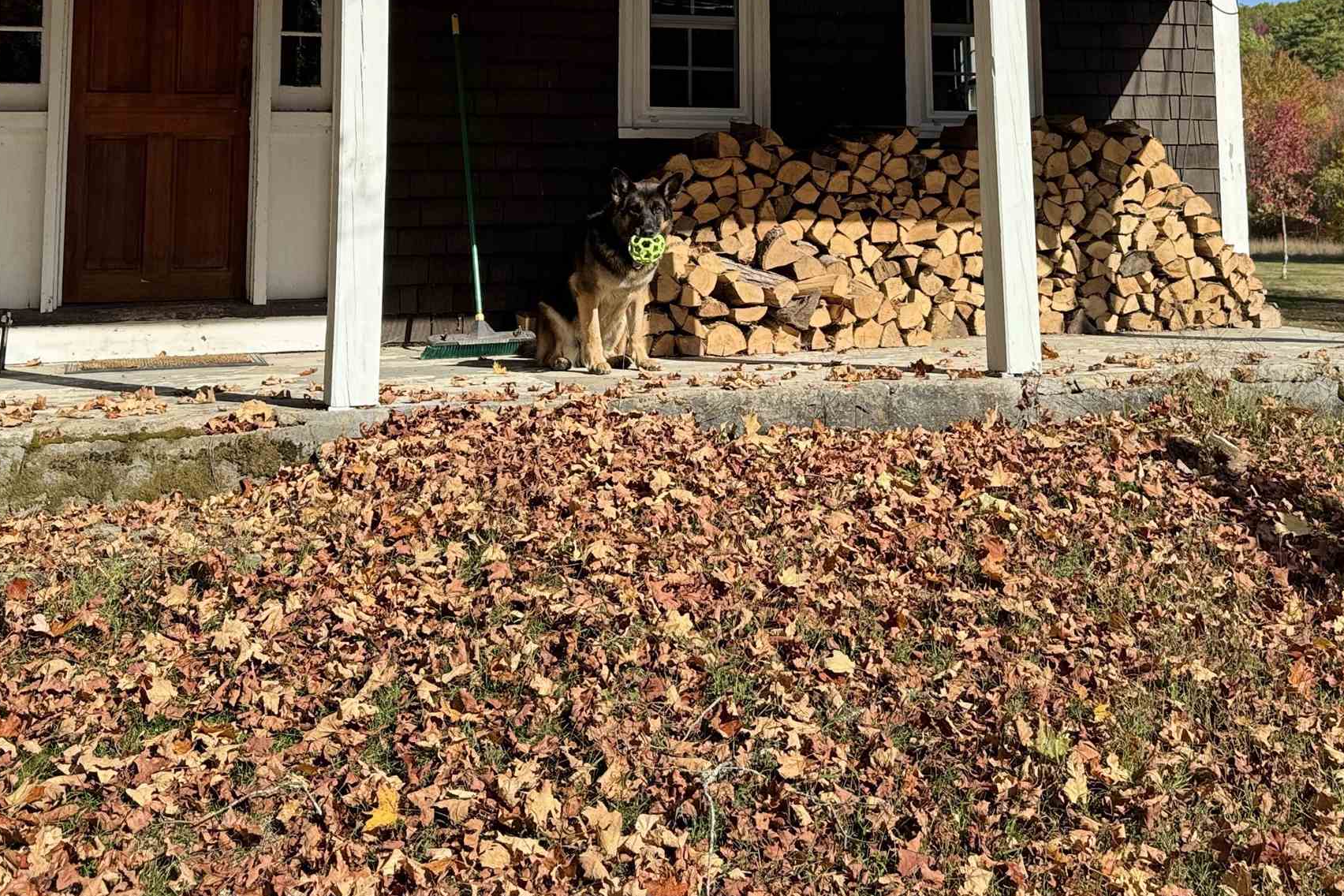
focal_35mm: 45
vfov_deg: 28.2
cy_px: 18
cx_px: 745
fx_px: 1680
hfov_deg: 43.5
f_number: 1.78
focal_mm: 6.76
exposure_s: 1/4049
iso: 80
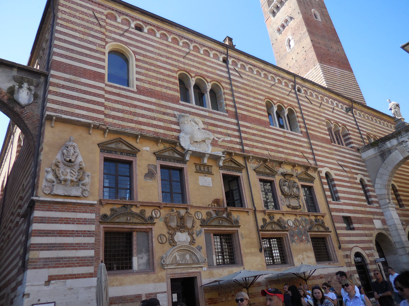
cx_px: 204
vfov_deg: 54.9
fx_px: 295
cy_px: 153
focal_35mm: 25
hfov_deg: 69.4
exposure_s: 1/500
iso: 125
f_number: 3.3
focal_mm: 4.5
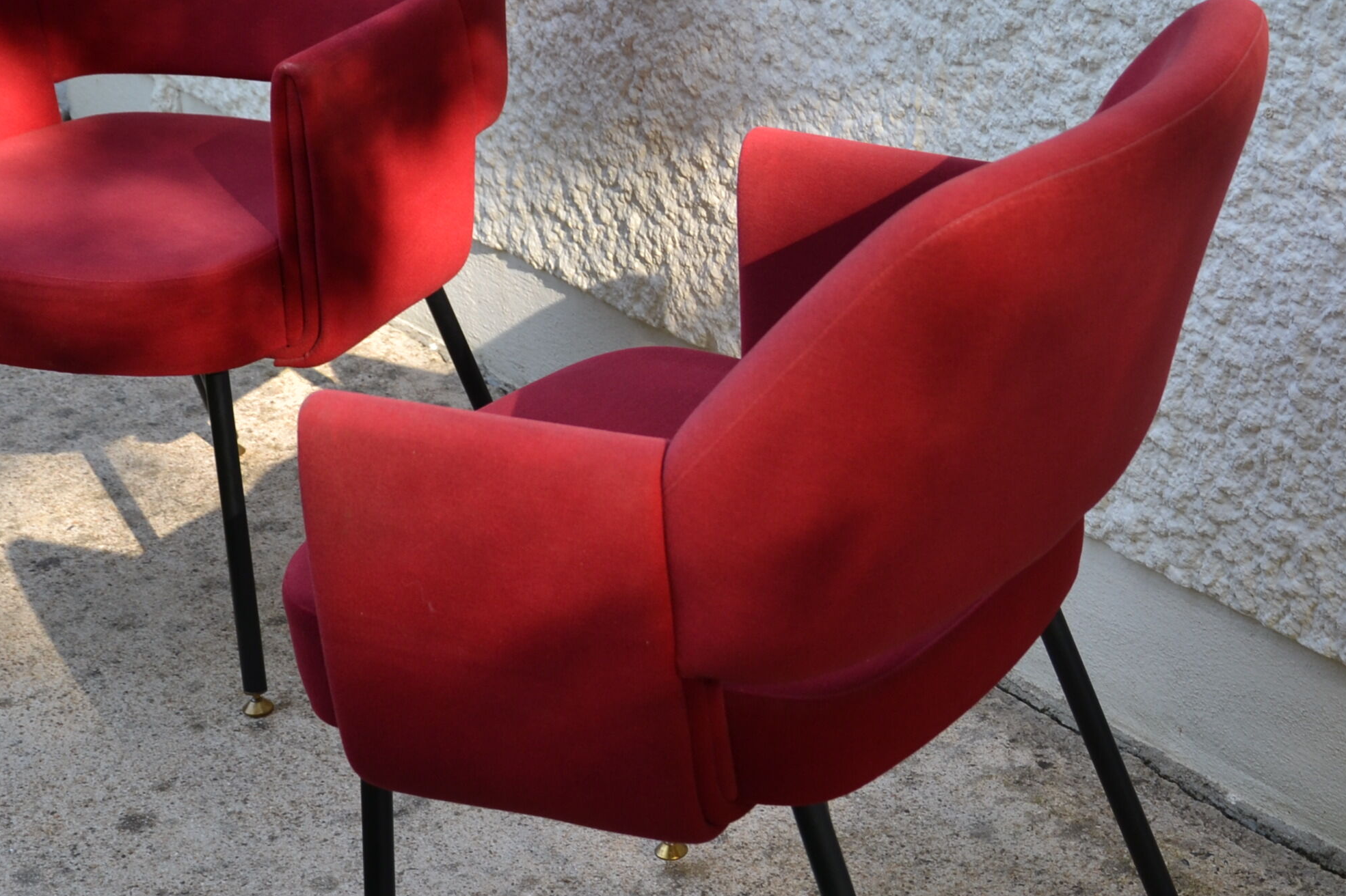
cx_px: 927
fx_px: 2953
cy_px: 486
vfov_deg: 17.3
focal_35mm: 79
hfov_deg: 25.5
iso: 200
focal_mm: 30
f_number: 5
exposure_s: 1/125
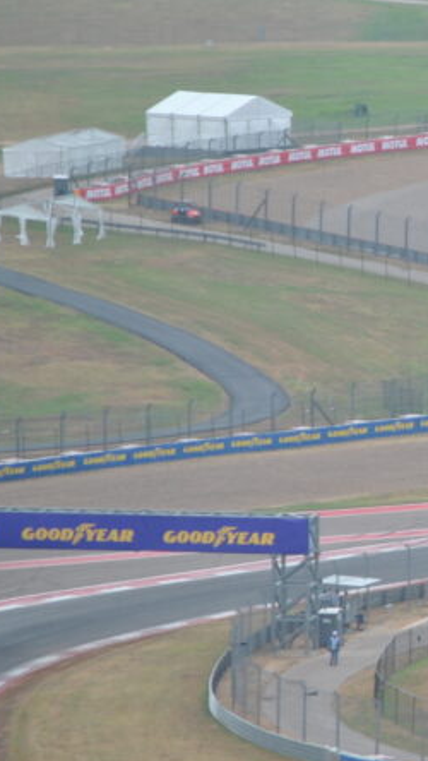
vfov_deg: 4.8
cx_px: 772
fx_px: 9137
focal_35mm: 453
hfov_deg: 2.7
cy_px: 380
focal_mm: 125
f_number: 4.8
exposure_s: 1/320
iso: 200
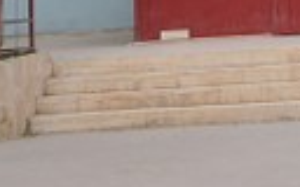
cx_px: 391
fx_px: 1995
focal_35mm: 244
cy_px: -449
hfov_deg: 8.5
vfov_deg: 5.0
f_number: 5.6
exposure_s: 1/80
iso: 200
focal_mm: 20
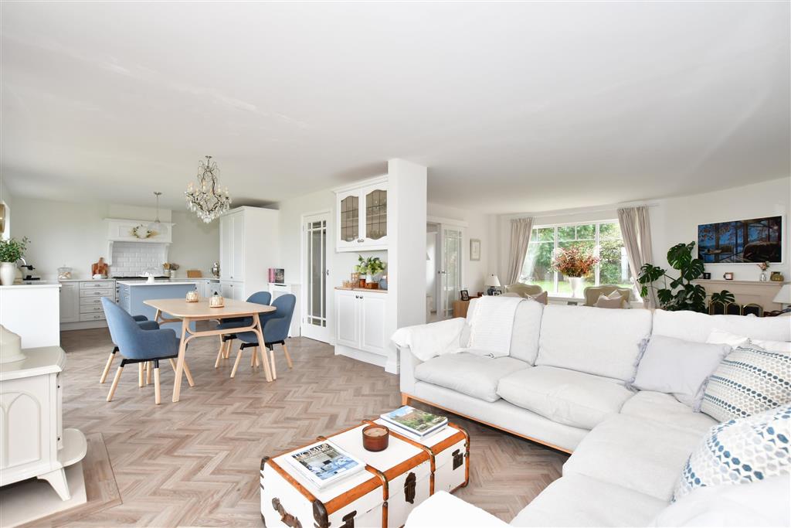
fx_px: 330
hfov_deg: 100.4
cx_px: 396
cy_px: 264
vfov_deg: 77.3
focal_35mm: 15
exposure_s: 1/40
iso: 400
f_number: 8
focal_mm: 10
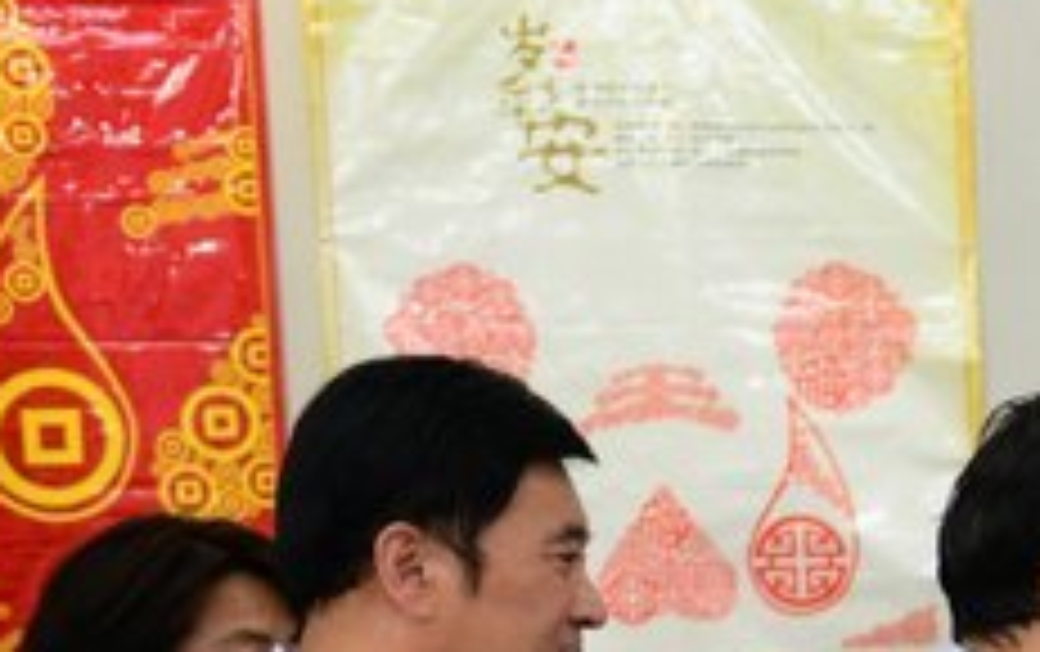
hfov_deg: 12.8
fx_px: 4399
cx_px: 1526
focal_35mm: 155
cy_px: 1077
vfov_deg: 8.2
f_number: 2.8
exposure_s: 1/30
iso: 1000
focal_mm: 44
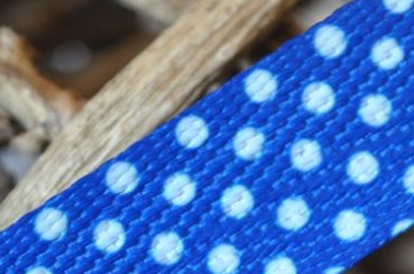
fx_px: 2032
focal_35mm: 177
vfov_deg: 7.7
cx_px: 269
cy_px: 255
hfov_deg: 11.6
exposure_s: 1/50
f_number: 5.6
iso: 800
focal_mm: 55
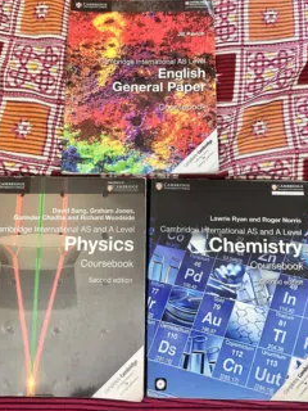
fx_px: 356
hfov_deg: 46.8
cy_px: 176
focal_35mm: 30
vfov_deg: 59.7
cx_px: 146
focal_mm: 6.86
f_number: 1.78
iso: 800
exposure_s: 1/50
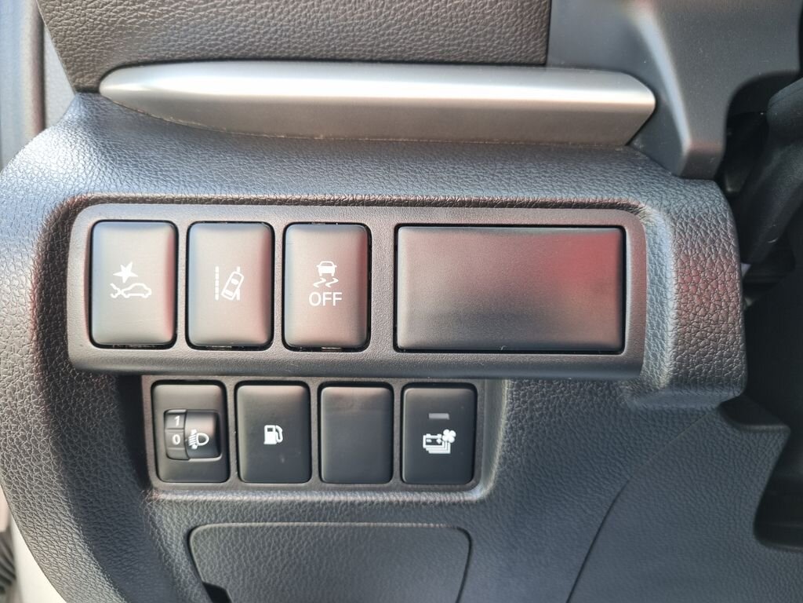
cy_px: 302
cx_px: 402
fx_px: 603
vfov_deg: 53.1
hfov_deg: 67.3
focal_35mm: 26
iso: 100
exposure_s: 1/100
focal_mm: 5.4
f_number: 1.8
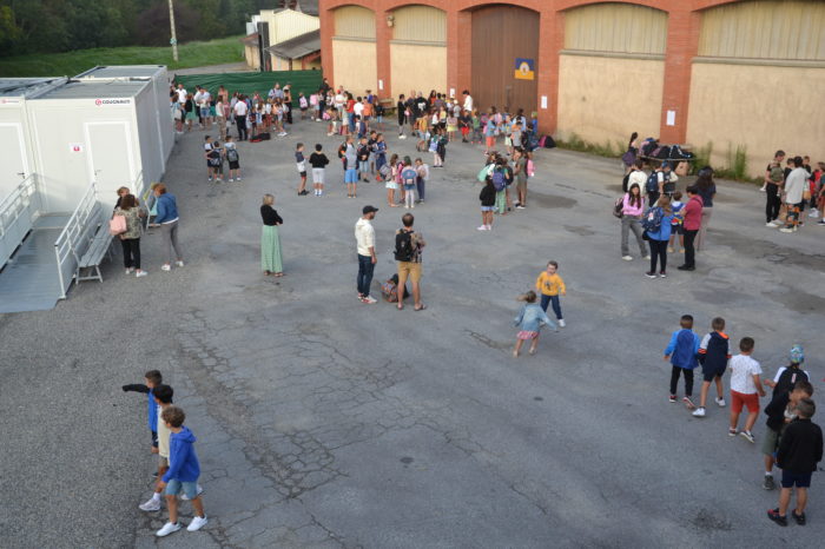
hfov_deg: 49.6
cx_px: 412
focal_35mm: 39
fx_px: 893
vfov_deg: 34.2
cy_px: 274
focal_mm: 26
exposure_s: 1/125
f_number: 5.6
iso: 160
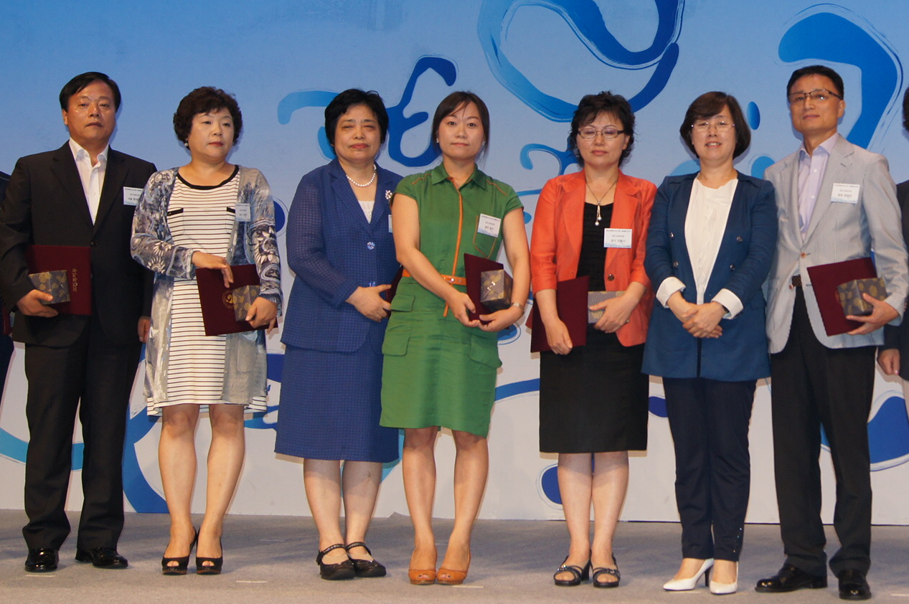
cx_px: 727
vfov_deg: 20.6
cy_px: 115
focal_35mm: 65
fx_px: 1640
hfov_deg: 30.2
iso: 250
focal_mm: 24
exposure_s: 1/160
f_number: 4.5
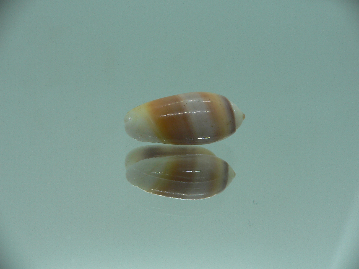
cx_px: 180
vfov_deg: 40.7
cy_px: 134
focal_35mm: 35
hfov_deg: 52.6
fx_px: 363
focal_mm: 4.6
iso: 80
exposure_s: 1/80
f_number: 2.8
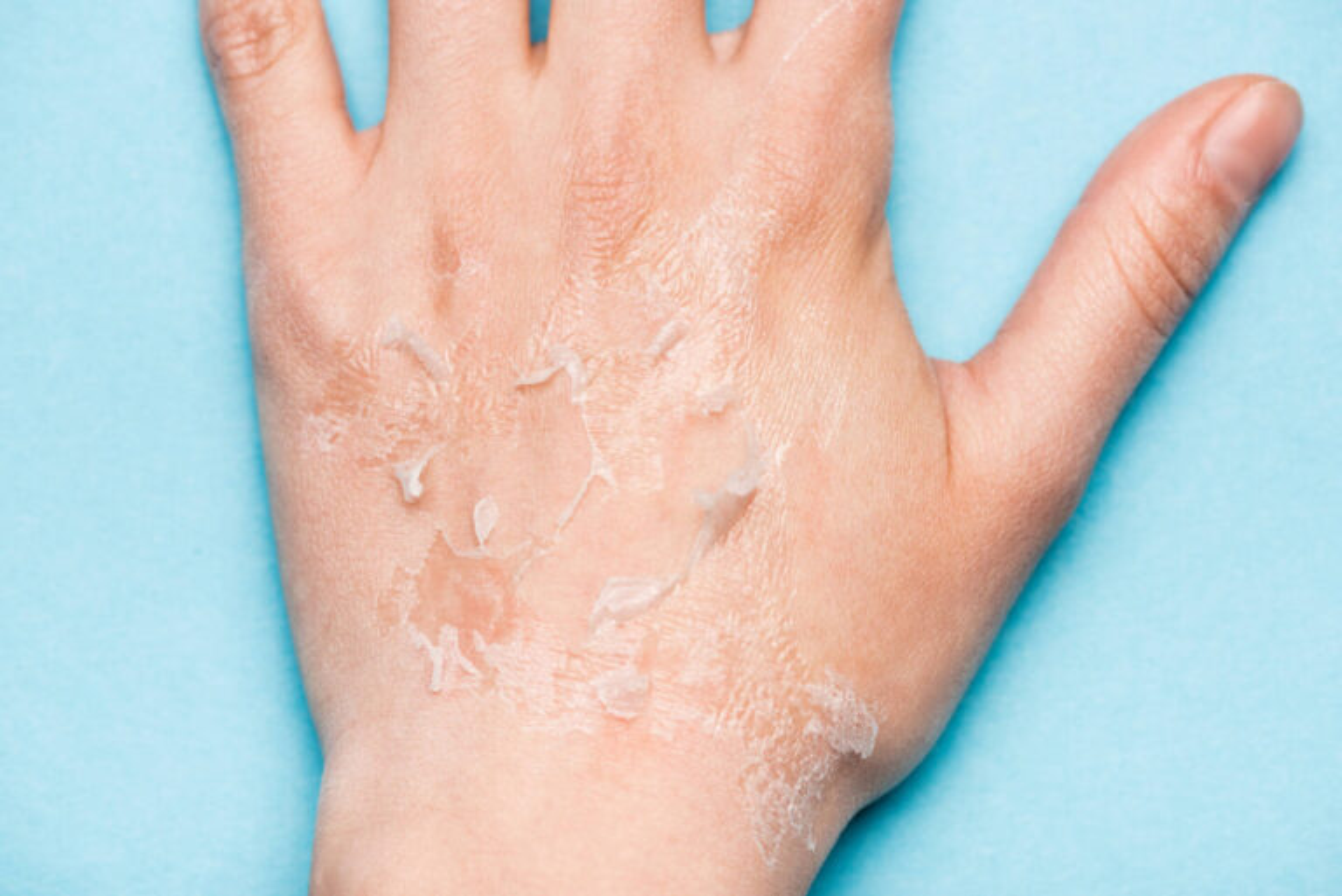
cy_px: 448
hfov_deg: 19.4
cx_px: 671
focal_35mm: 105
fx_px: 3916
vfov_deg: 13.1
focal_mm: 105
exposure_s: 1/160
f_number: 9
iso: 160
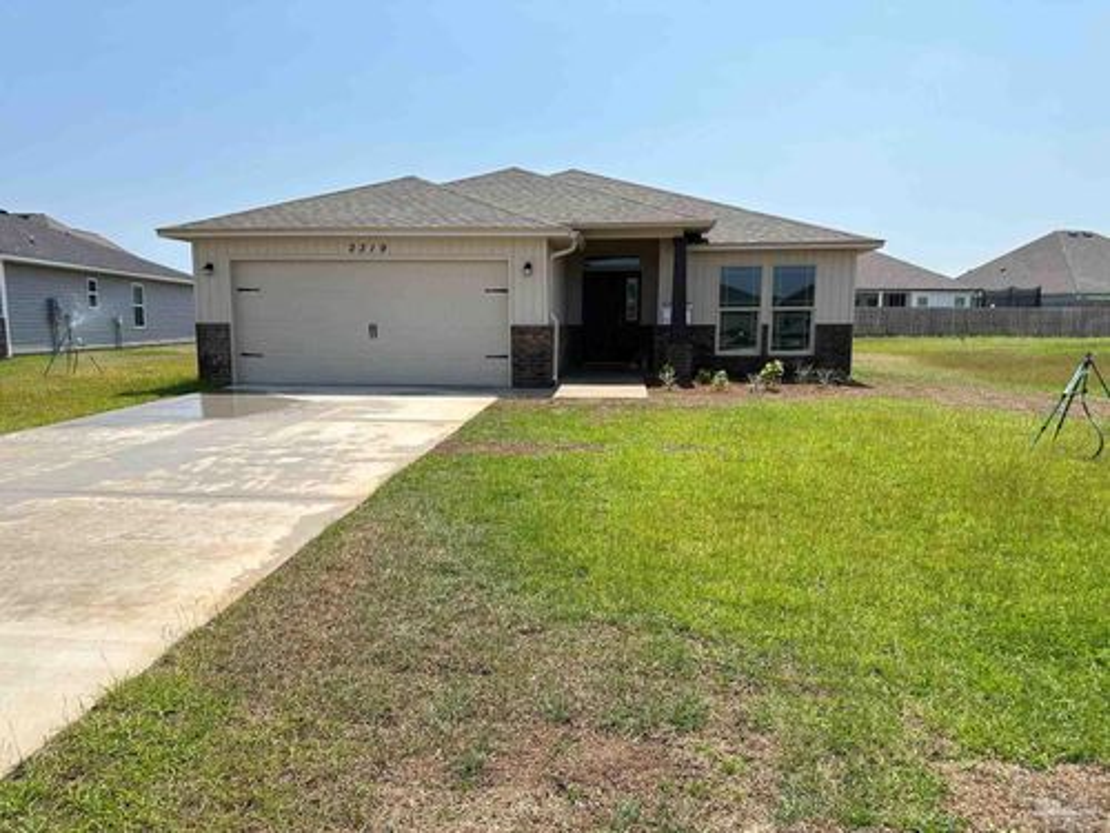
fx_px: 770
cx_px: 555
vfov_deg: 56.8
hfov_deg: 71.6
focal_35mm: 24
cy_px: 416
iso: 80
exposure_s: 1/3717
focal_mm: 6.86
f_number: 1.78
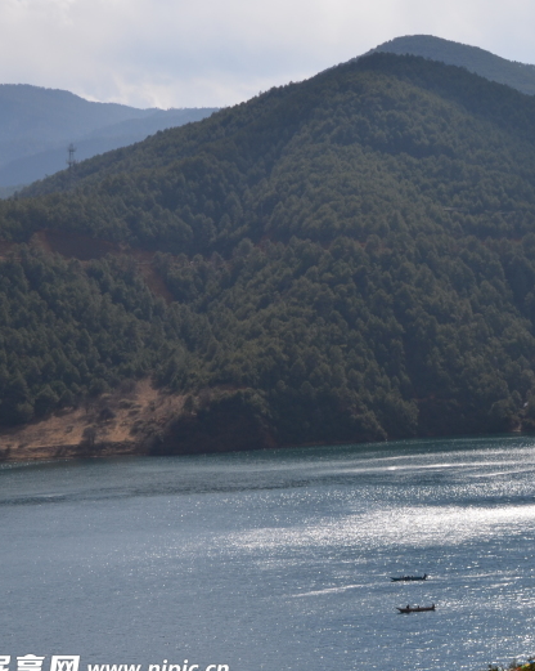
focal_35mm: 105
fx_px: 2081
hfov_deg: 14.3
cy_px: 255
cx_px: 616
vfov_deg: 18.3
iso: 100
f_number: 11
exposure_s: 1/250
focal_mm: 38
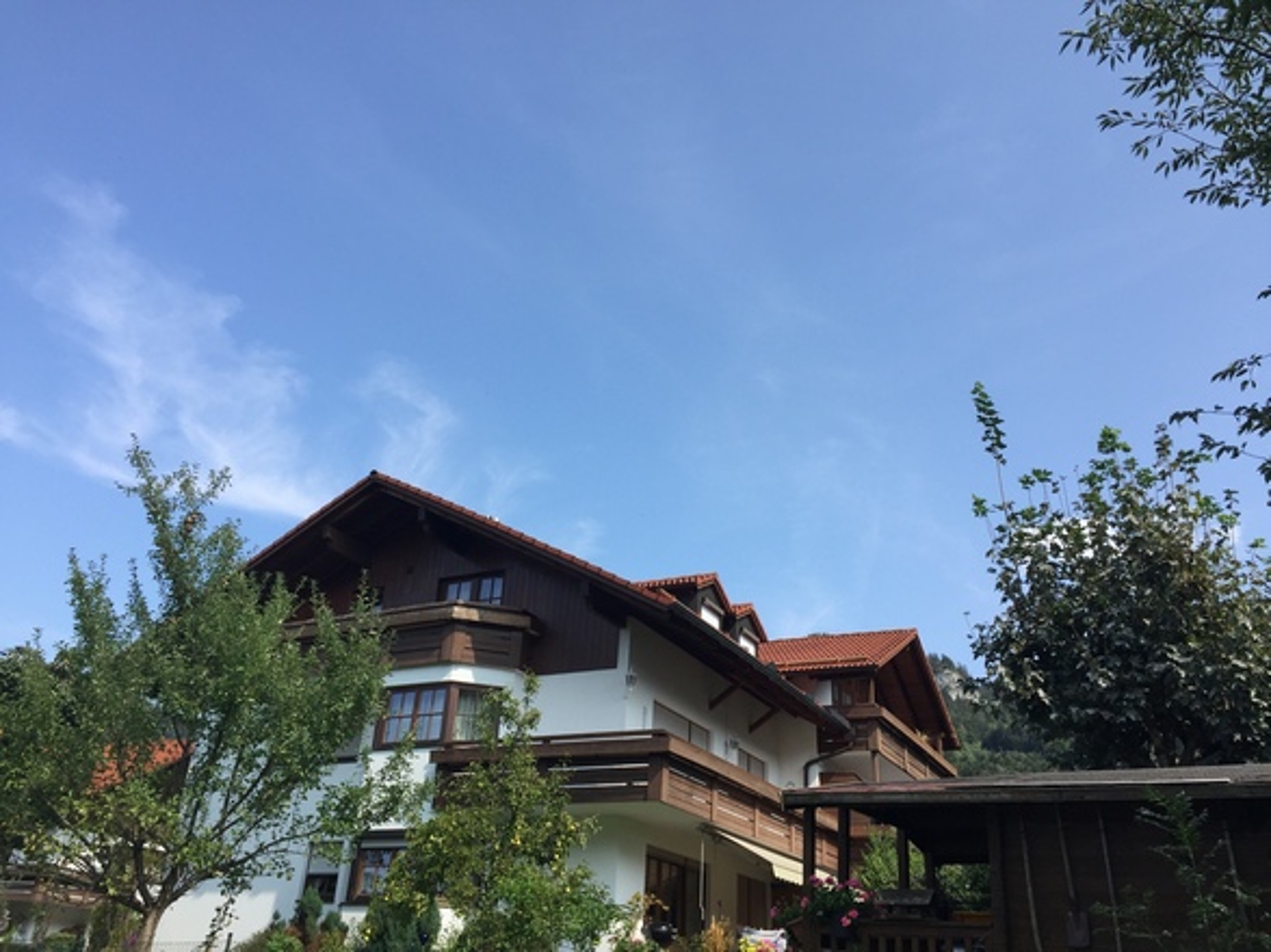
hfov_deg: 61.7
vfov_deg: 48.2
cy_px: 476
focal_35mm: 29
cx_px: 636
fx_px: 1065
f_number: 2.2
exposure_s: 1/1276
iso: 32
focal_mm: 4.15
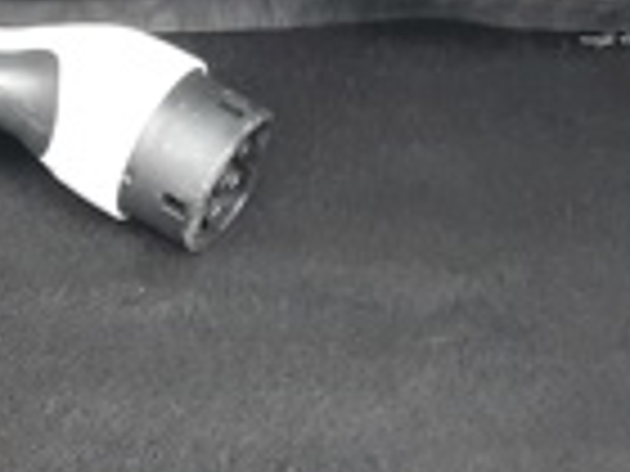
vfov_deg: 10.0
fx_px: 2712
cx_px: -58
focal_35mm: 149
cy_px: 162
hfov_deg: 13.0
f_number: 1.7
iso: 200
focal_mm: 3.92
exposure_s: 1/50
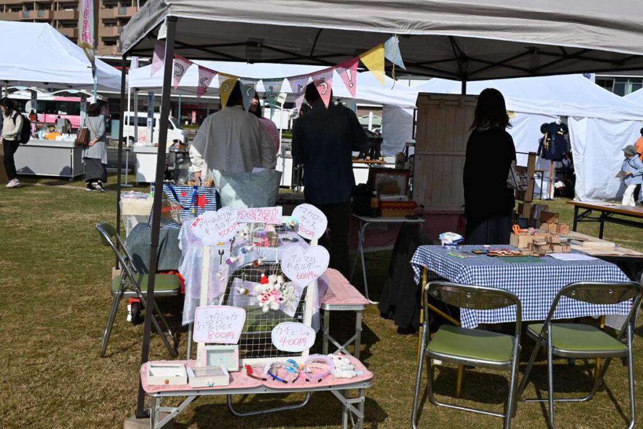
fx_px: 732
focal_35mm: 41
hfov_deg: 47.4
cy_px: 214
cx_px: 322
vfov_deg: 32.6
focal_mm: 41
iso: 100
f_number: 9
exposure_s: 1/640
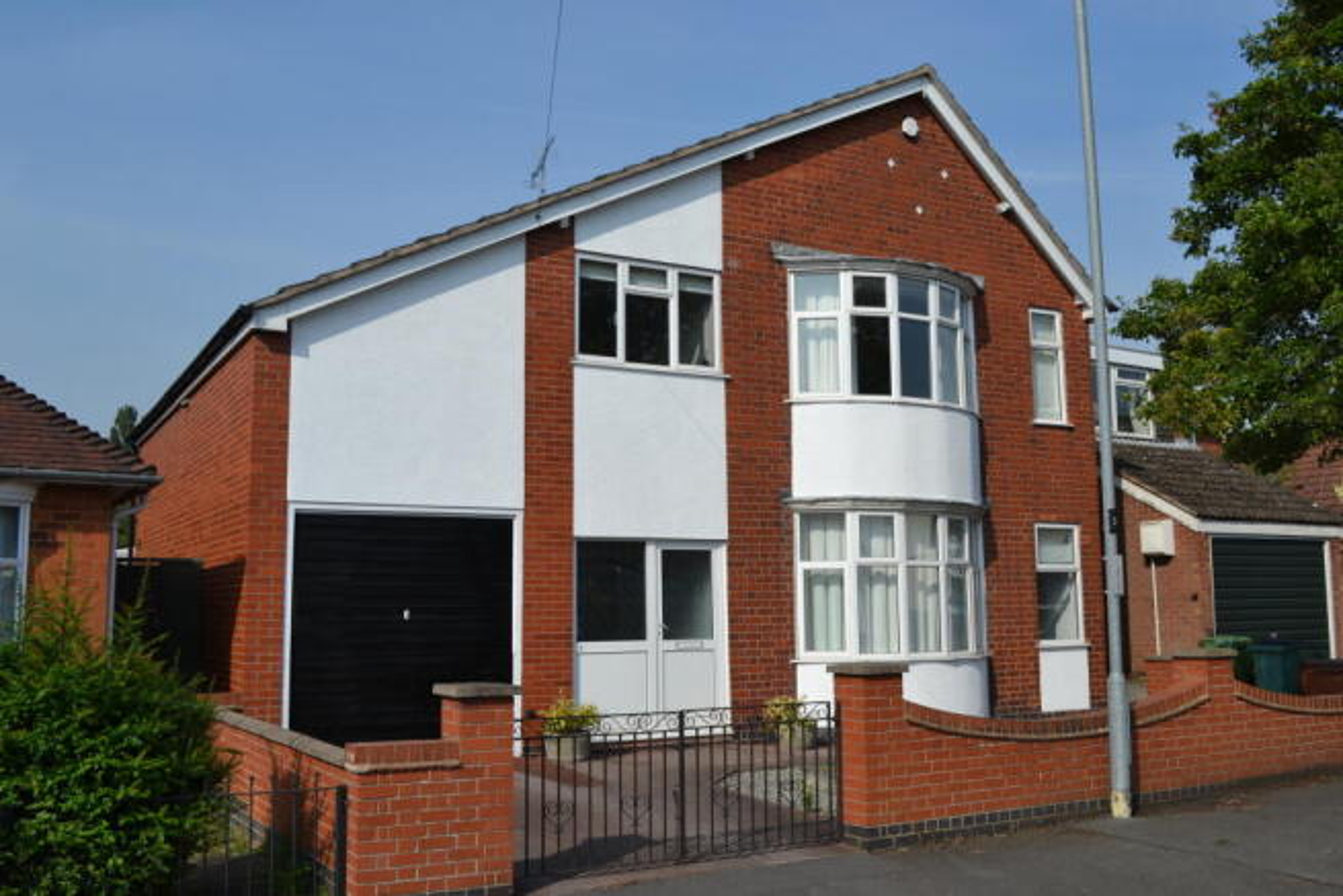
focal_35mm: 33
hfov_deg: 57.2
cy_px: 448
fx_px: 1231
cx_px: 672
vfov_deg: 40.0
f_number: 9
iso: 100
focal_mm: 22
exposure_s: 1/320
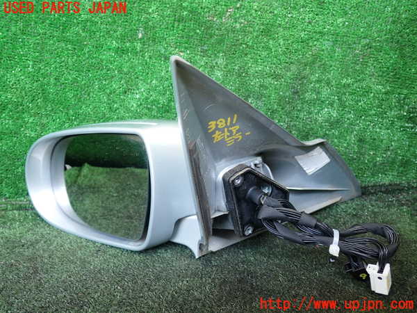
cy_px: 156
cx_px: 208
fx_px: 361
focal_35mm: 30
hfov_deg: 60.0
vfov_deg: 46.8
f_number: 2.3
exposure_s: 1/40
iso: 200
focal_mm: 5.4
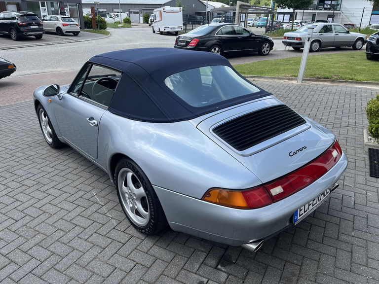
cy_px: 142
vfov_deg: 53.1
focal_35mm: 26
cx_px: 190
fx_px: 285
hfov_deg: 67.3
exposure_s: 1/2101
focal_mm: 5.1
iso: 50
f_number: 1.6
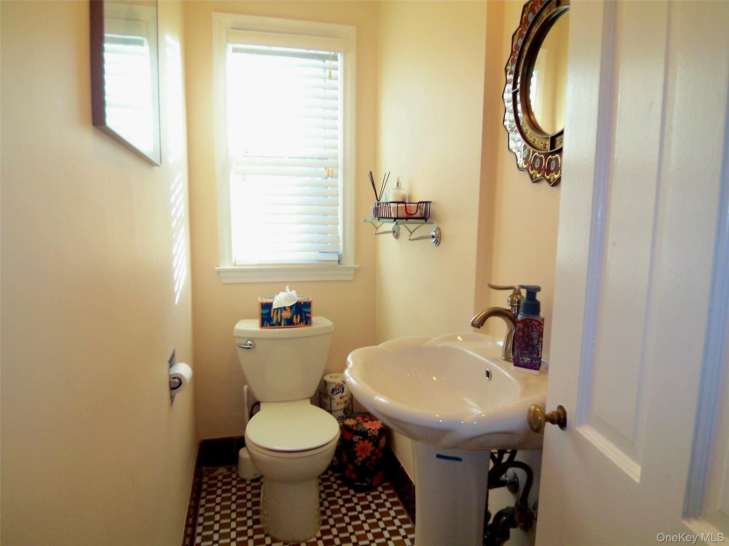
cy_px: 273
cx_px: 364
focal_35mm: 23
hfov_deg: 73.9
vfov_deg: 58.9
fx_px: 484
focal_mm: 3.8
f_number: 2.8
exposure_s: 1/30
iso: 80
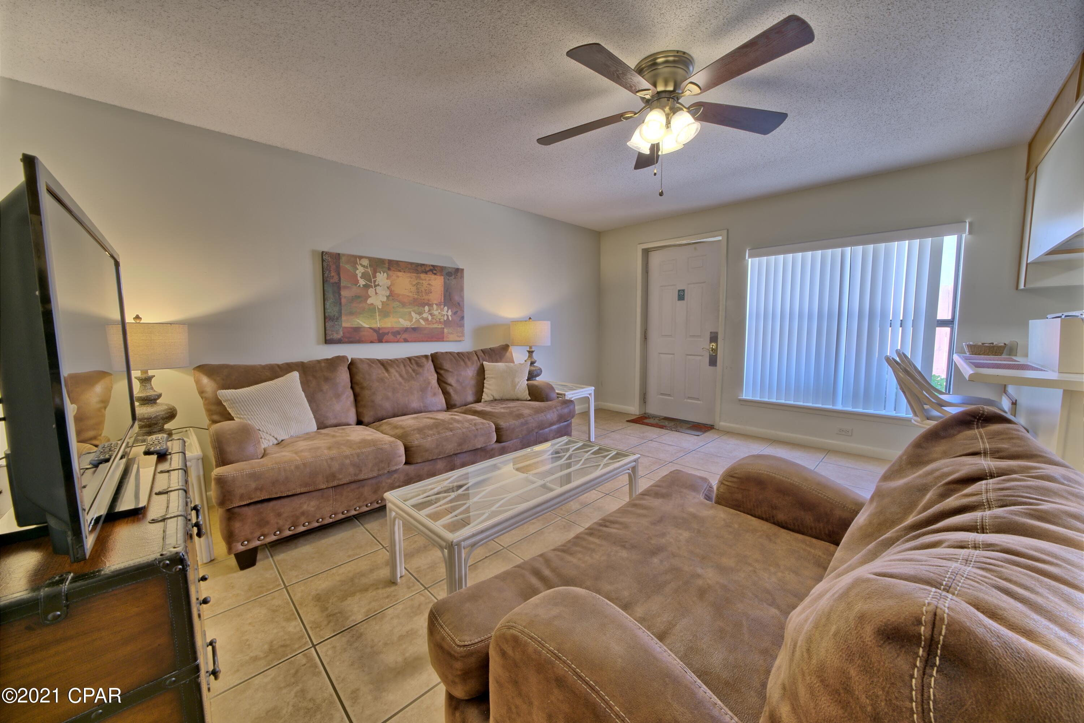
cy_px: 362
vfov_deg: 85.5
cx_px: 542
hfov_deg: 108.3
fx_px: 392
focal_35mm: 13
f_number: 19
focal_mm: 13
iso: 200
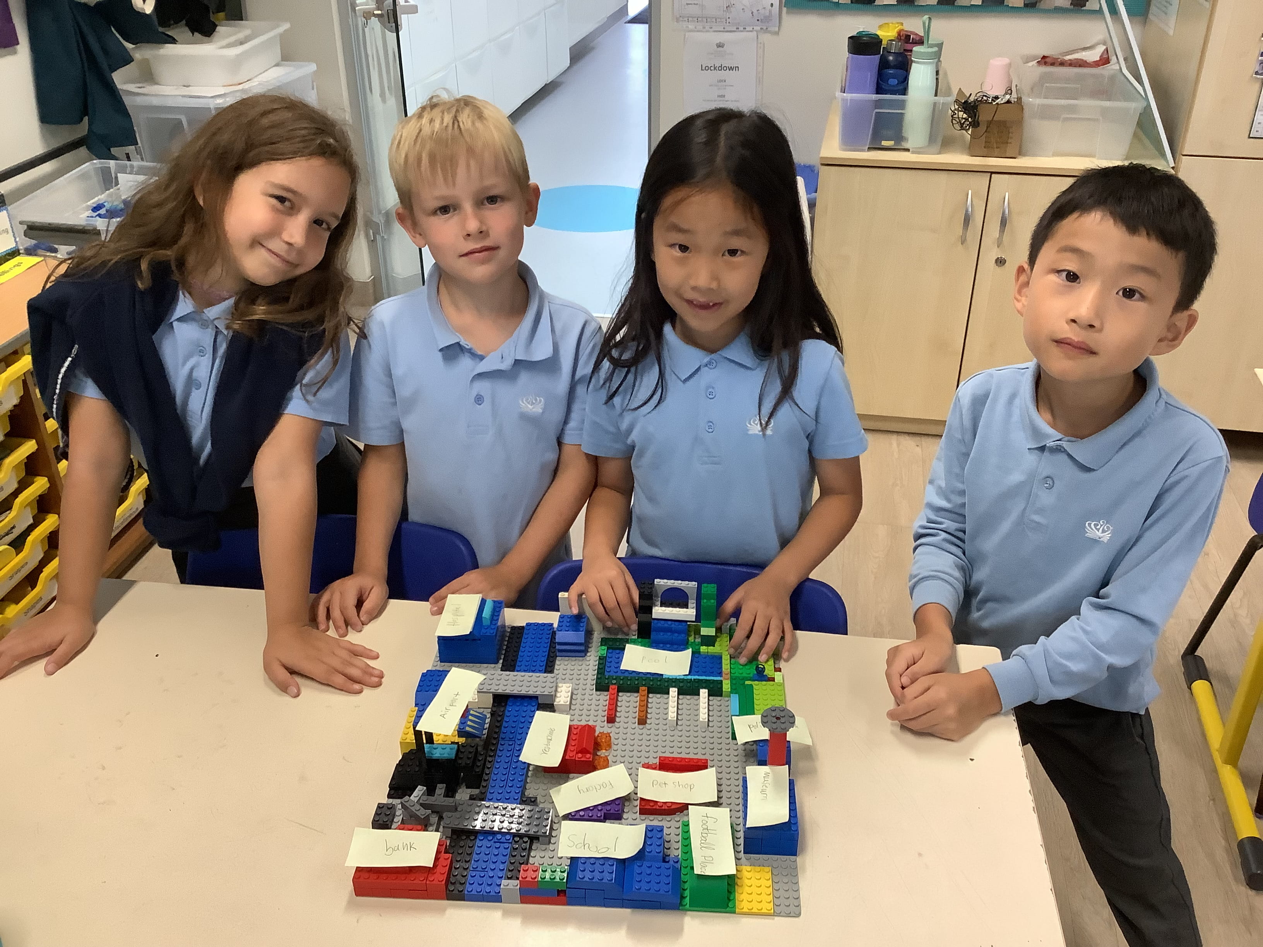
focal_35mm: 31
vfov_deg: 45.4
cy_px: 474
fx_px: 1131
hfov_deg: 58.4
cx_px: 632
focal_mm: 3.3
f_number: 2.4
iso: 250
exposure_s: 1/60
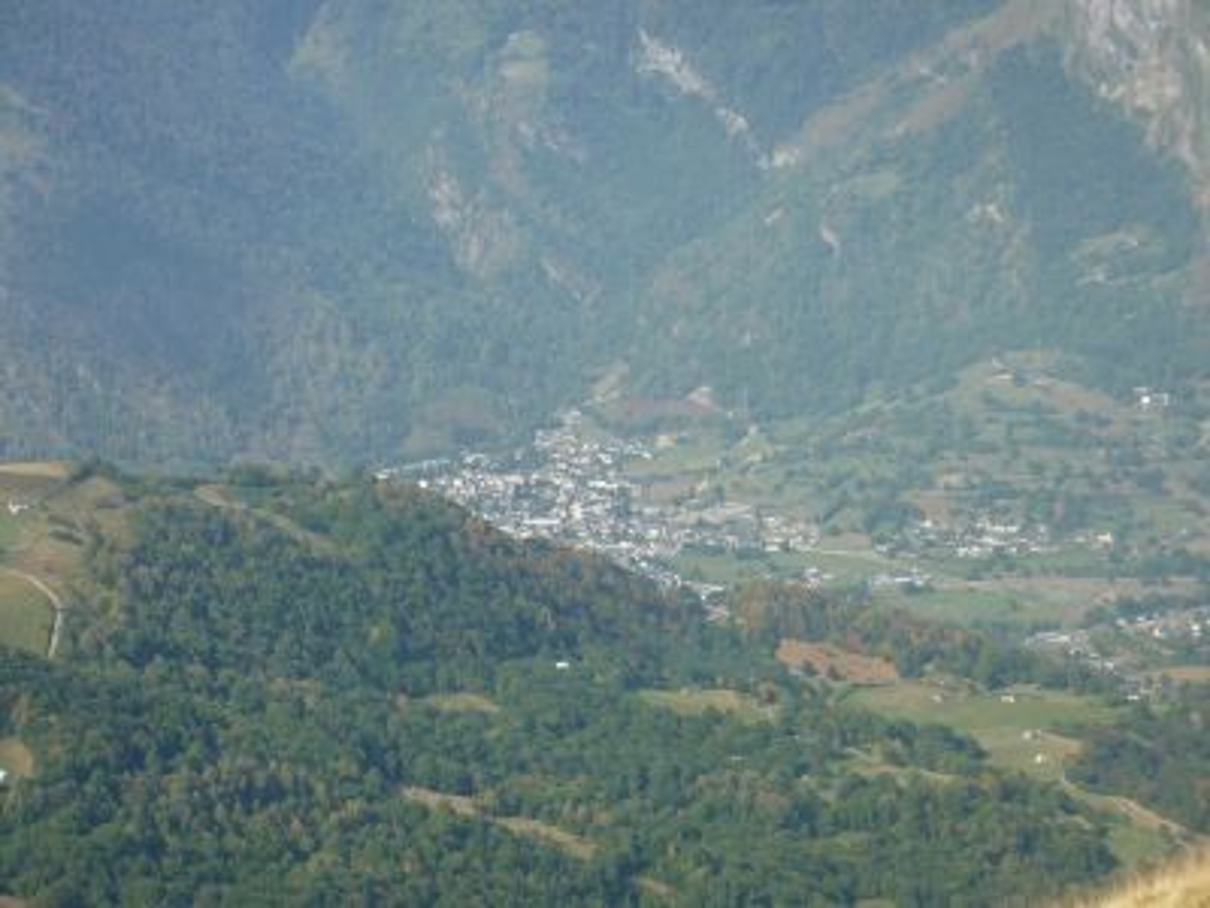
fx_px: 4160
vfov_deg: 12.5
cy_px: 454
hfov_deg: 16.6
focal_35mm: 119
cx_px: 605
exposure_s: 1/400
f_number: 4.4
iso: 80
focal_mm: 19.5
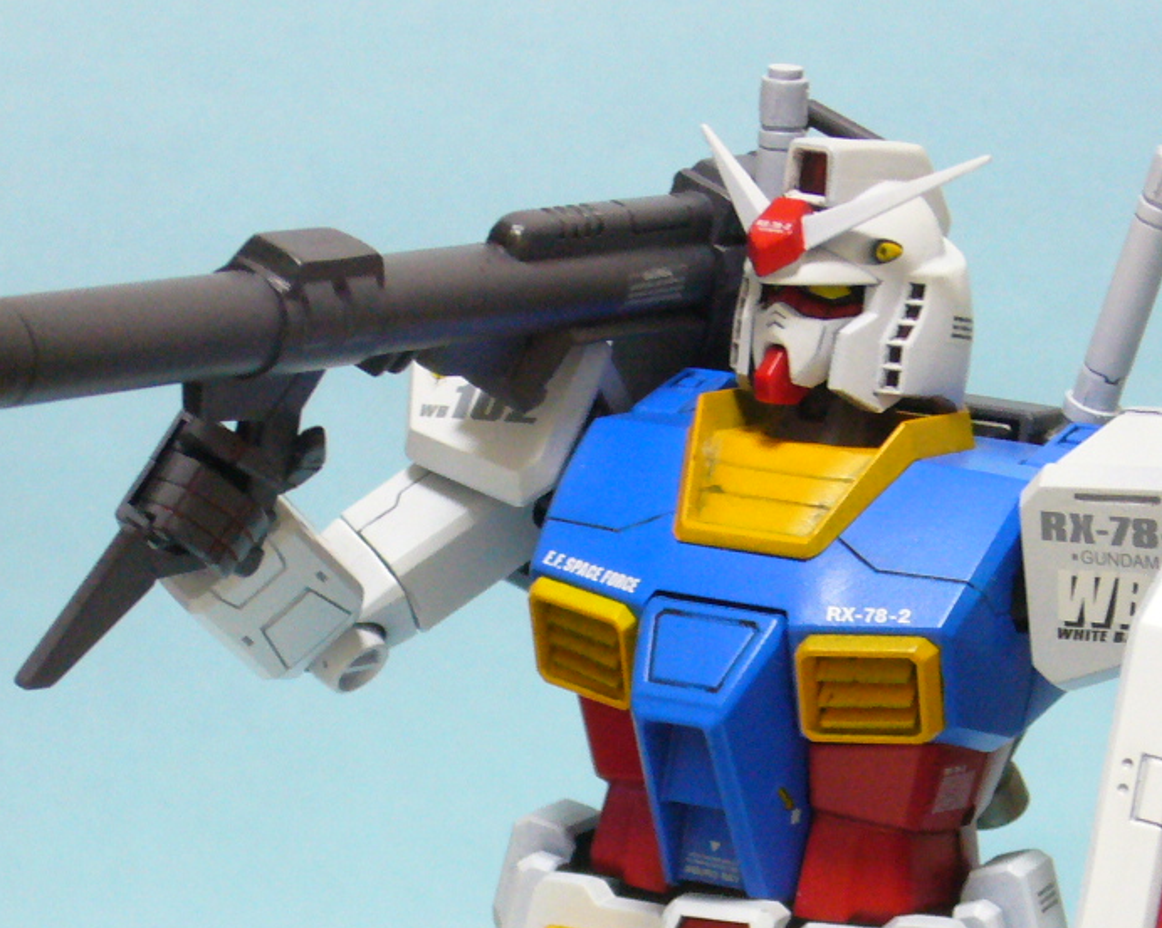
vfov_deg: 9.2
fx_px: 5775
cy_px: 750
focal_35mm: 168
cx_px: 746
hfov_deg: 11.5
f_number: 4.6
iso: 200
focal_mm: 15.4
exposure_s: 1/4
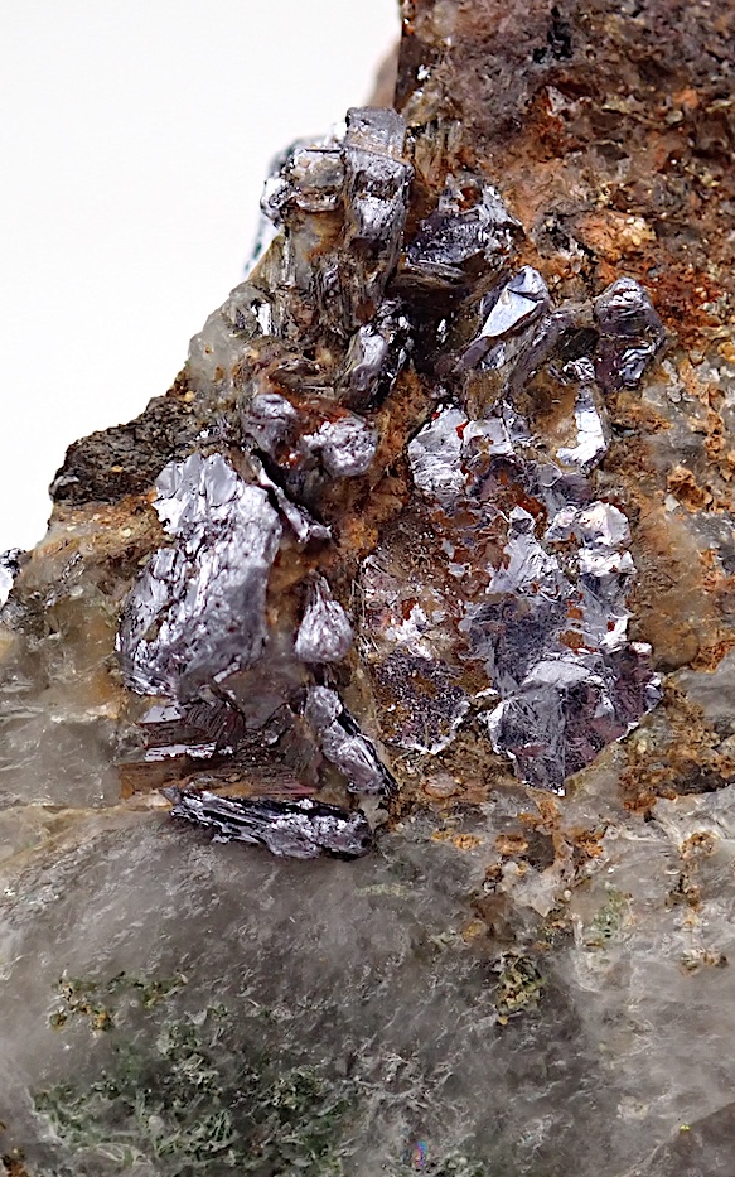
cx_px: 342
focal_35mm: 142
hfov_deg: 9.2
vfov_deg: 14.7
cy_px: 587
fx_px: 4552
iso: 400
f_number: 4.9
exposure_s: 1/100
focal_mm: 18
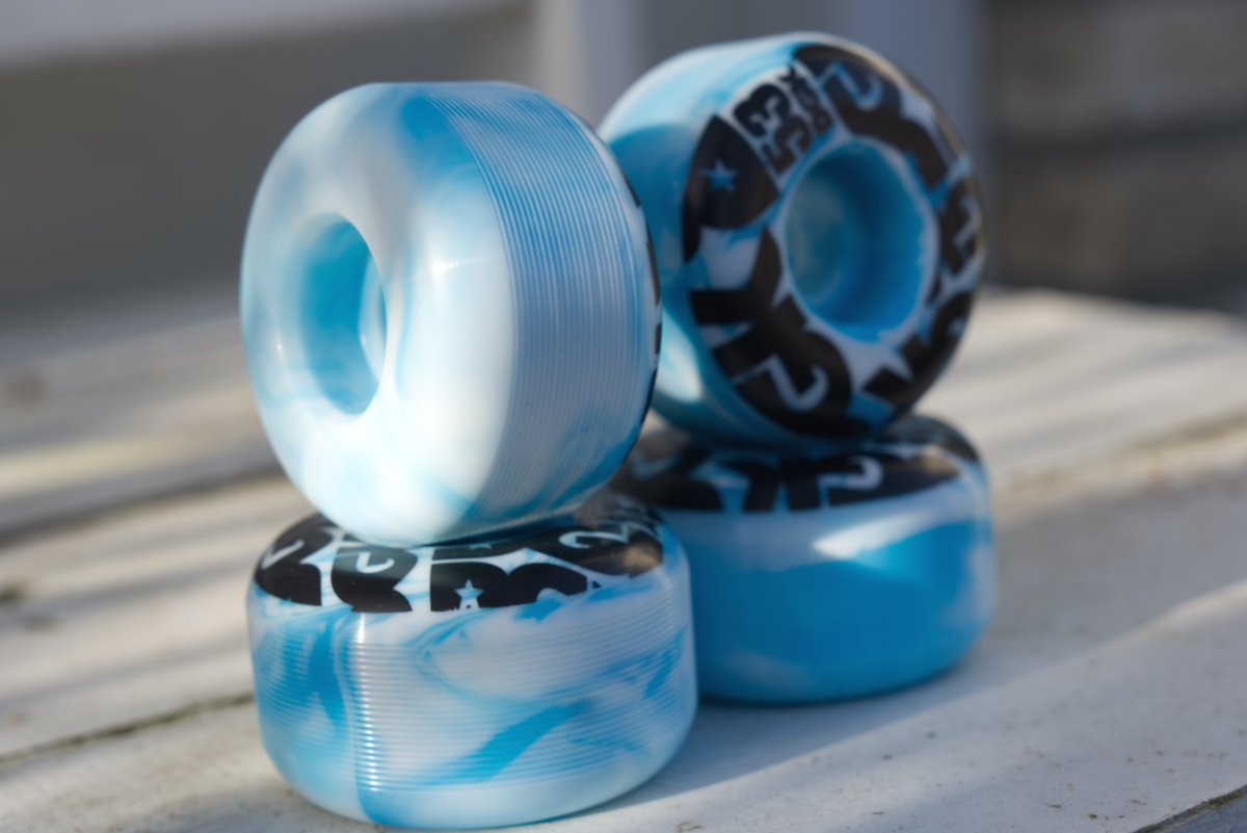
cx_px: 624
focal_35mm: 68
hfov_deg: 29.9
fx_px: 2339
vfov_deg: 20.2
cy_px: 416
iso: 100
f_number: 6.3
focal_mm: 45
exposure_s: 1/200
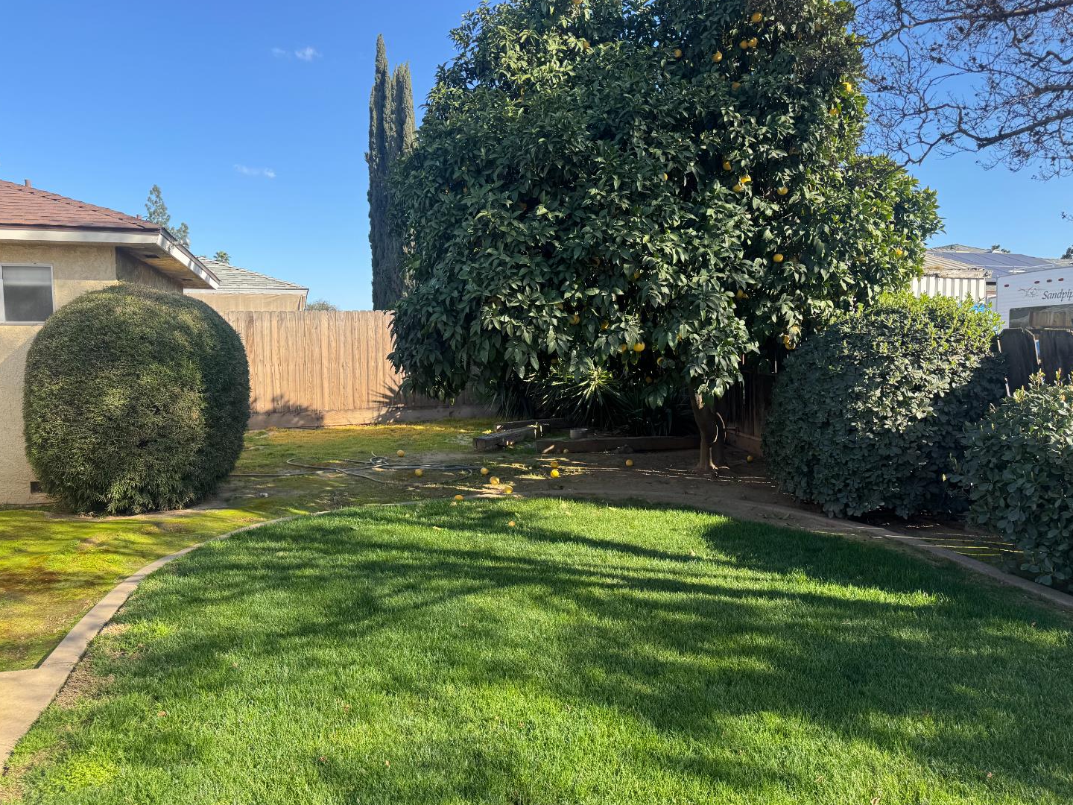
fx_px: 775
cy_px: 399
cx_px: 525
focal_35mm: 25
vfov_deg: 54.9
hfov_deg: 69.4
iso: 80
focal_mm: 6.76
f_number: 1.78
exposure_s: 1/1059
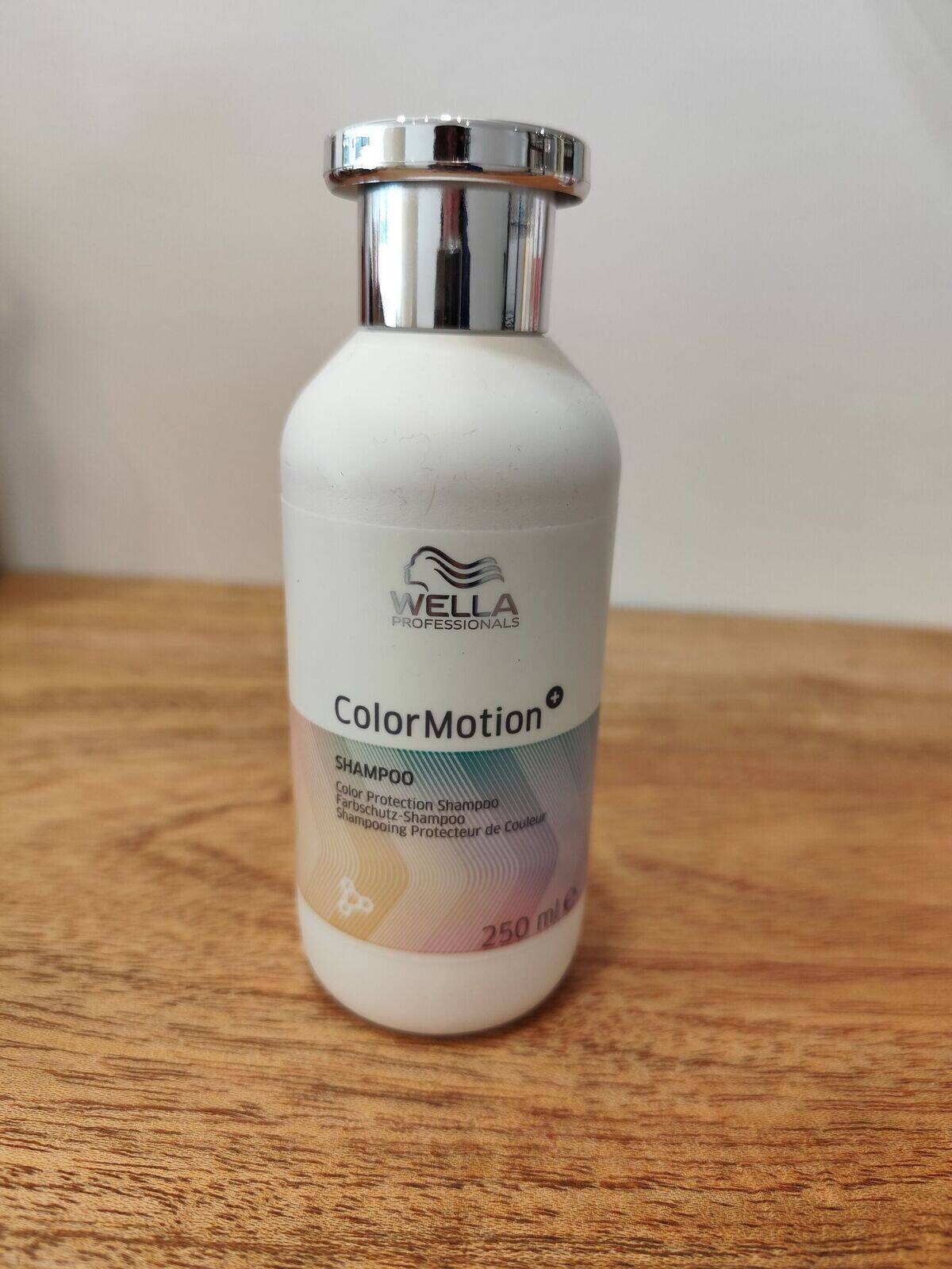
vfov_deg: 73.9
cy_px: 634
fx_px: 843
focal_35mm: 23
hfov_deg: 58.9
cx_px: 476
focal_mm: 6.19
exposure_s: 1/100
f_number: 1.65
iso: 250
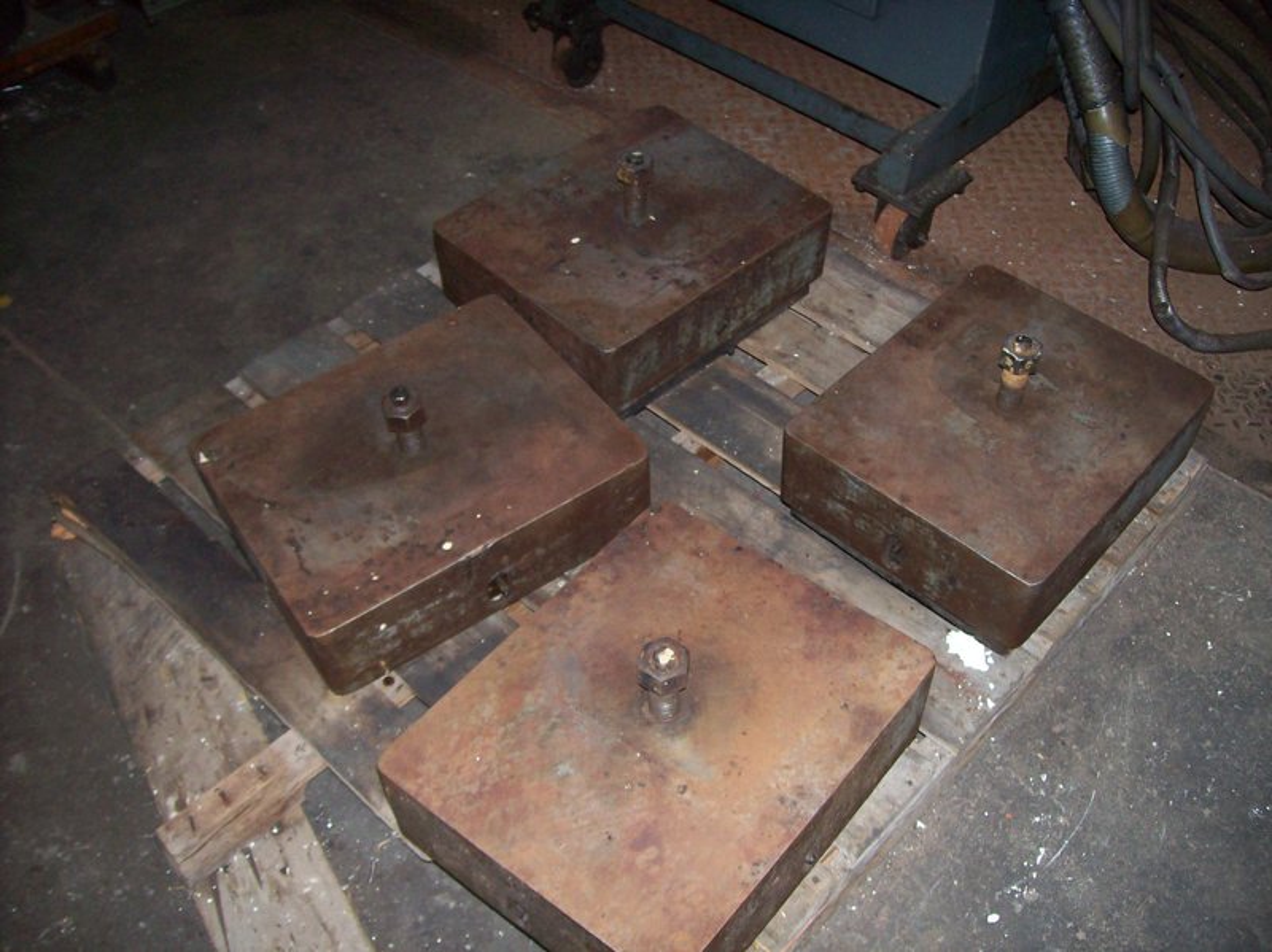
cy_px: 476
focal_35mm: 36
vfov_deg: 39.6
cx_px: 636
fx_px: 1322
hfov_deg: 51.4
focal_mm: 6
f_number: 2.7
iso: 80
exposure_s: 1/64
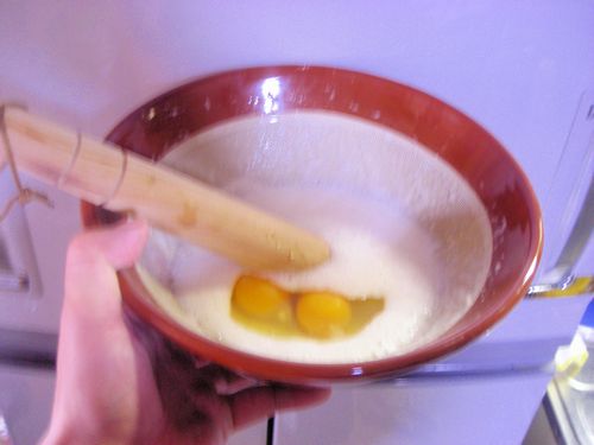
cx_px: 297
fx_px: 652
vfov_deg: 37.7
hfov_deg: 49.0
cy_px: 222
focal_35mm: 38
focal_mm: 6.3
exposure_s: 1/4.1
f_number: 3.2
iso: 190
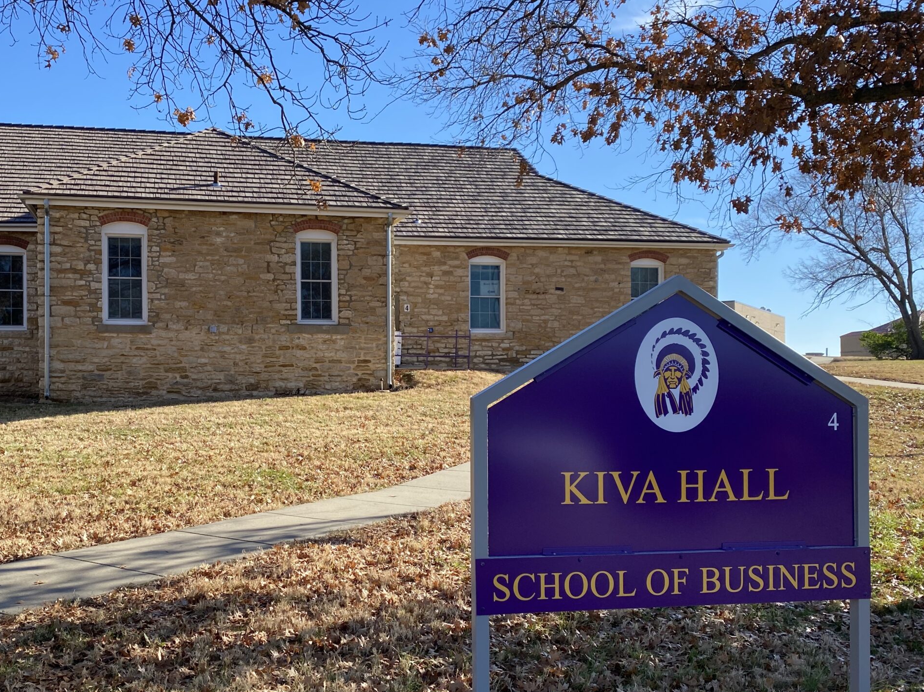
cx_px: 347
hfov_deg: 52.1
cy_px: 380
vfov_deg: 40.6
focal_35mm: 35
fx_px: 934
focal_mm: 4.25
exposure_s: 1/1287
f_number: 1.8
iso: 32
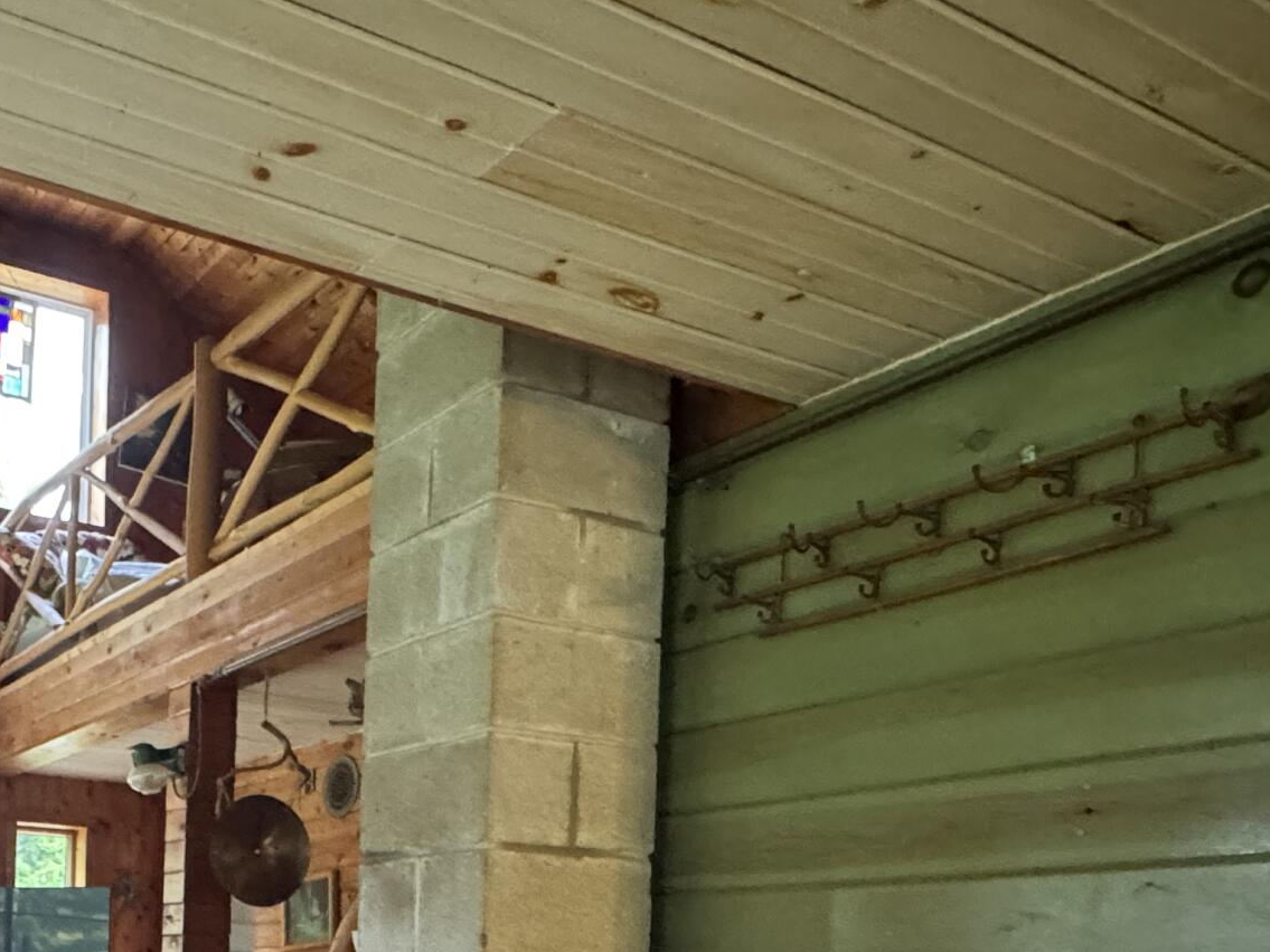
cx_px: 128
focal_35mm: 37
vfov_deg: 34.0
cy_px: 1024
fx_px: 1357
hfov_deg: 45.5
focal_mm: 2.22
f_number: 2.2
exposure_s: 1/40
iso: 1000
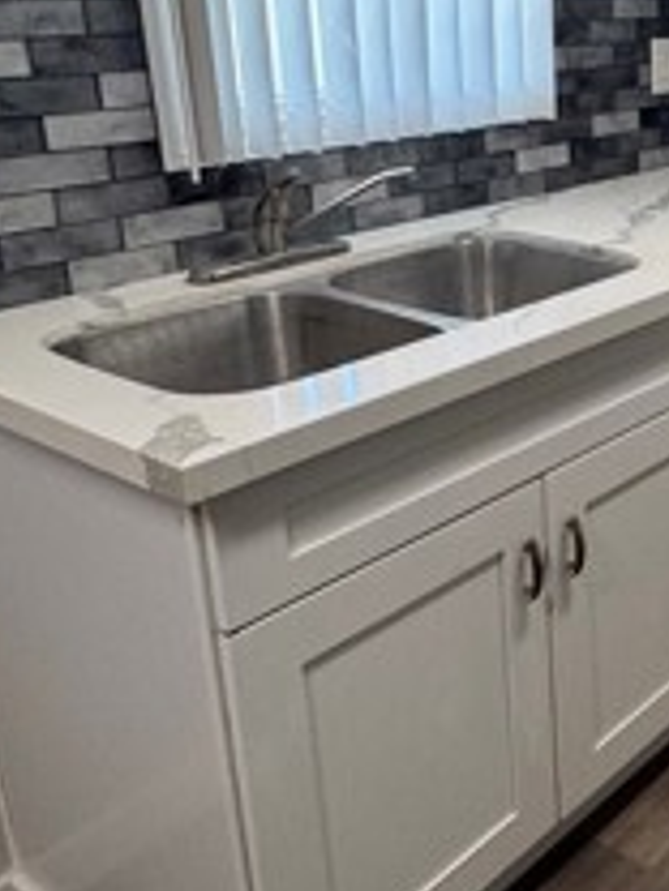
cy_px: 287
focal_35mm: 43
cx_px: 836
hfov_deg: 28.5
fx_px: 1108
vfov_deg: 43.2
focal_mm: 2.22
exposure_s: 1/60
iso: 125
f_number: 2.2
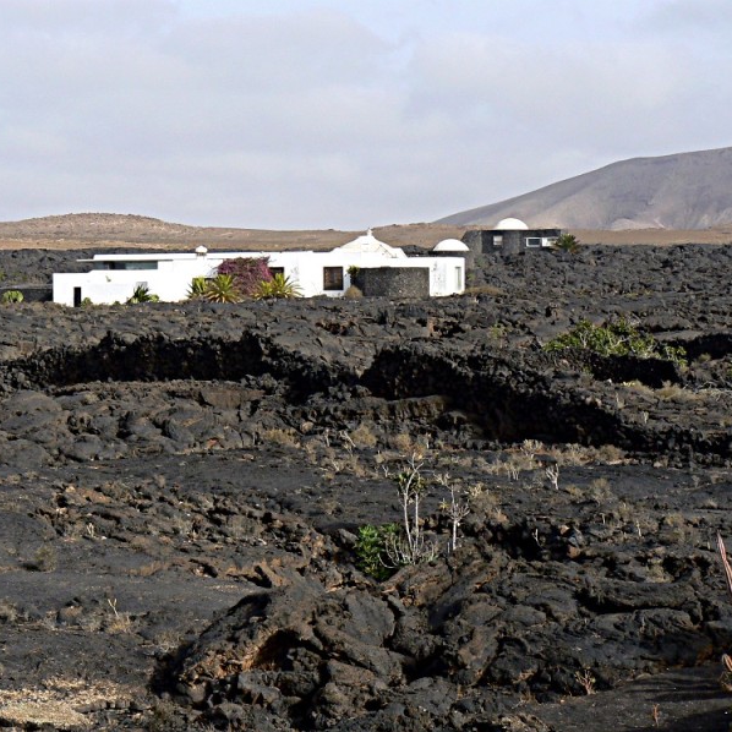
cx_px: 301
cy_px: 366
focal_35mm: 97
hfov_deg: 17.9
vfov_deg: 17.9
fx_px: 2321
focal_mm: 13.7
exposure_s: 1/320
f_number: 8
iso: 100
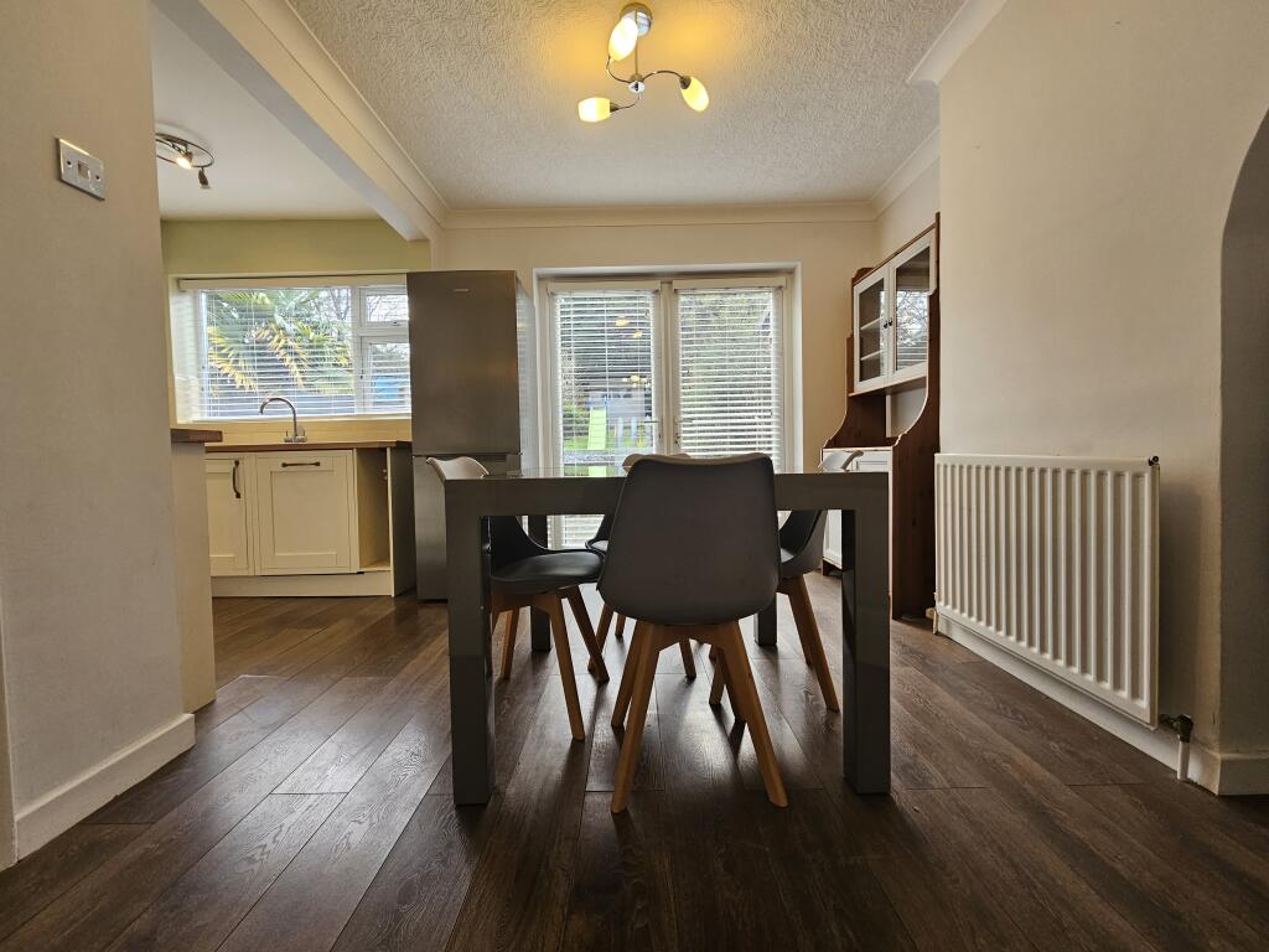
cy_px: 476
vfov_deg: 89.9
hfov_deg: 106.2
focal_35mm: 13
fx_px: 477
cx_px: 634
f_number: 2.2
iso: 160
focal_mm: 2.2
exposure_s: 1/71
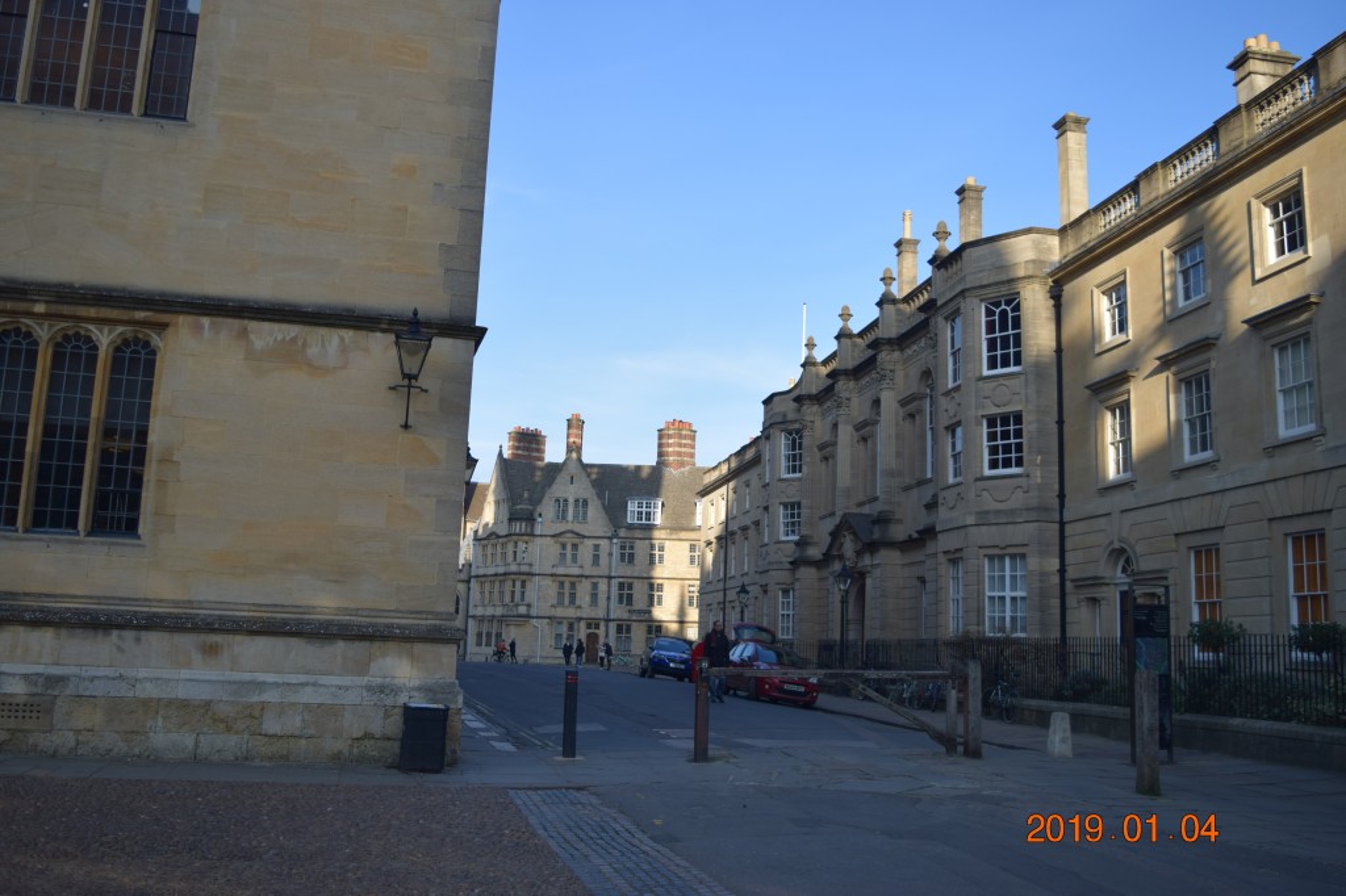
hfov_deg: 57.2
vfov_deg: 39.9
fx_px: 1233
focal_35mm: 33
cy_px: 448
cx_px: 673
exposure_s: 1/1250
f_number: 3.8
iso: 200
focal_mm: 22
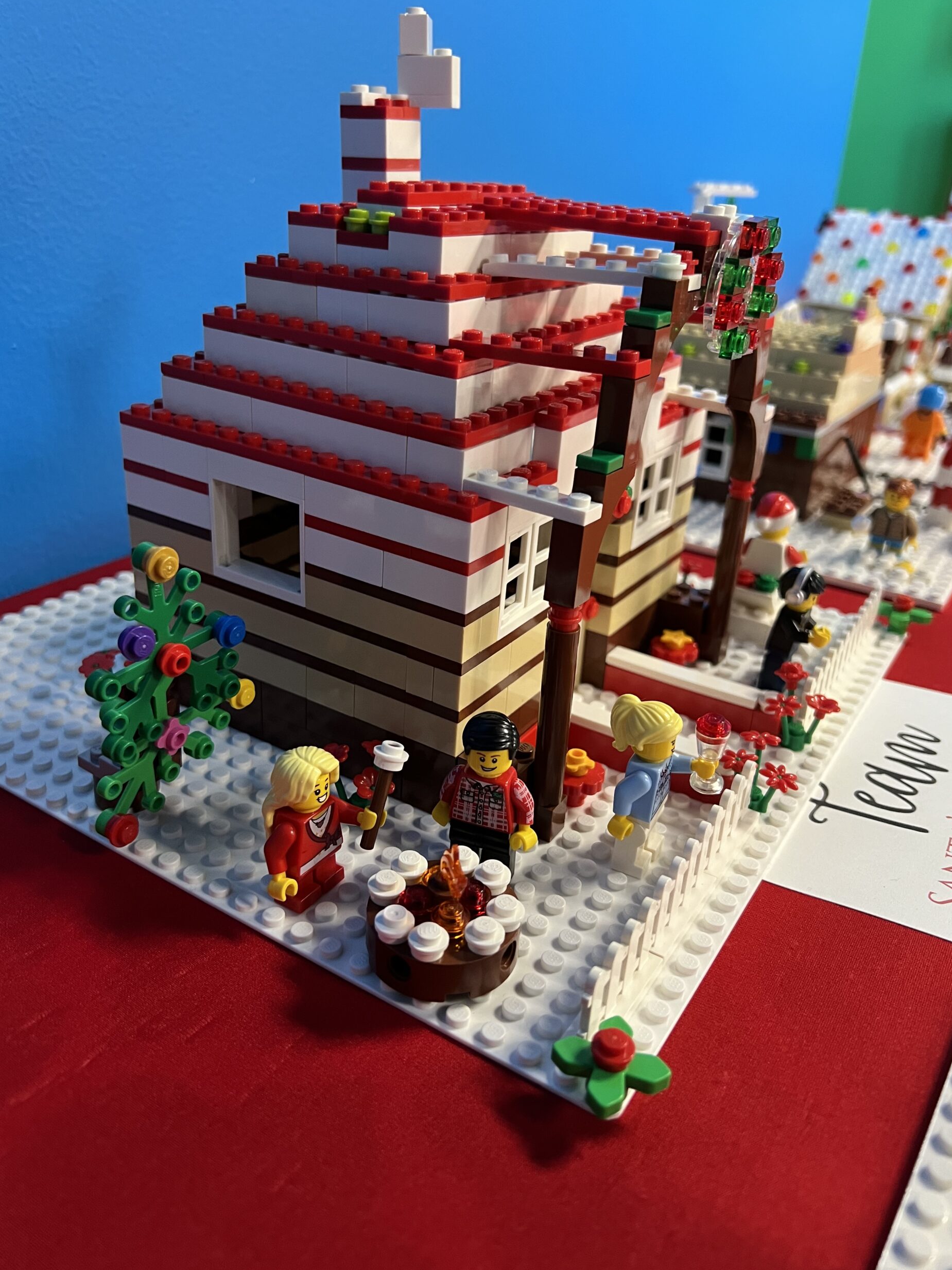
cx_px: 478
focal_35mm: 27
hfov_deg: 51.4
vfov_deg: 65.3
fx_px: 990
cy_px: 624
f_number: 1.5
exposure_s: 1/60
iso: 320
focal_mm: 5.7
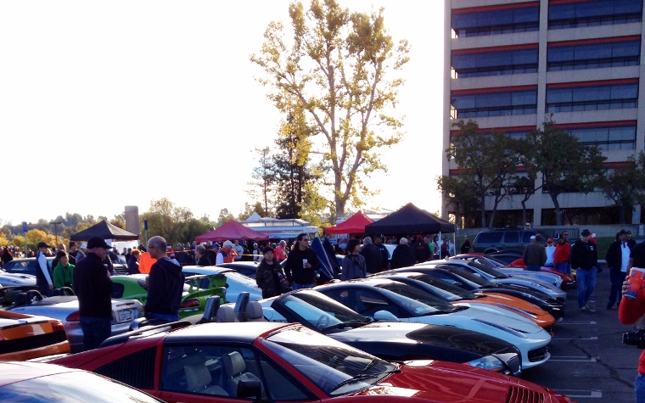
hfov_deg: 40.3
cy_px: 402
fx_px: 879
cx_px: 322
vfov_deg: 24.6
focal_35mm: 50
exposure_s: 1/756
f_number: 2.4
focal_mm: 4.28
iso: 50
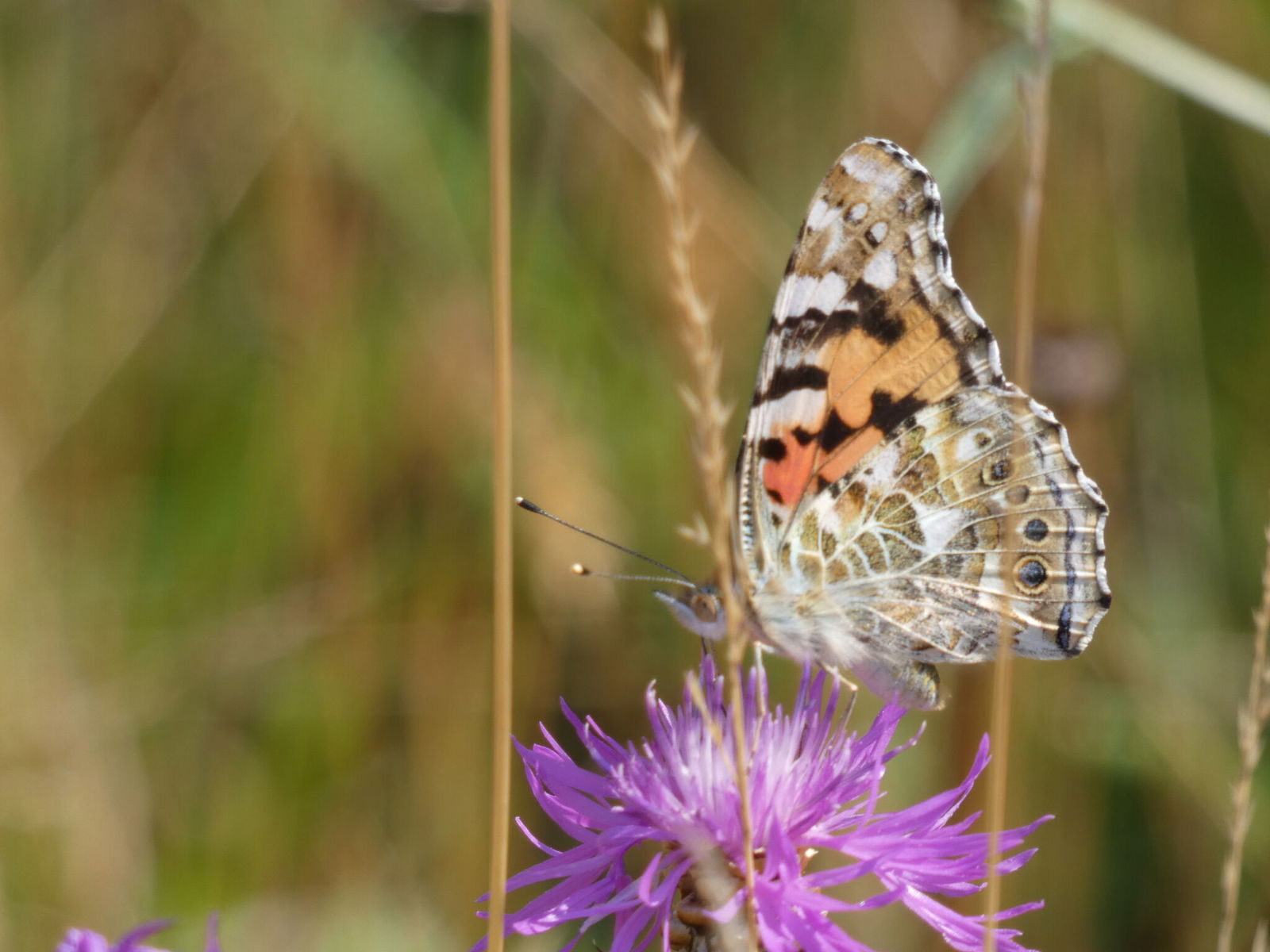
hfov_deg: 2.5
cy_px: 476
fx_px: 28543
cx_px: 635
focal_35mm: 778
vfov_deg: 1.9
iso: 80
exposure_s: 1/250
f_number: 5.6
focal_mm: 139.4
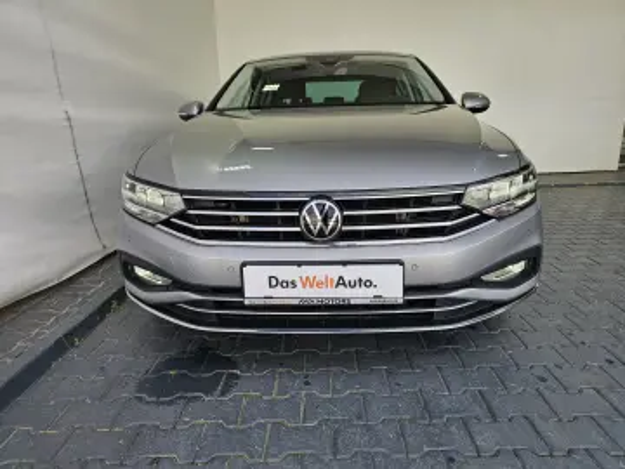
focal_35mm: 23
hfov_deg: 73.9
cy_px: 234
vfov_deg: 58.9
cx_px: 312
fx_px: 415
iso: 20
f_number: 1.7
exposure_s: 1/229
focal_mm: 6.3
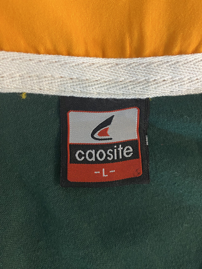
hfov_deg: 54.9
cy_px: 134
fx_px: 195
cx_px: 101
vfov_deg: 69.4
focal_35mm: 25
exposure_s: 1/25
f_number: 1.8
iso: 500
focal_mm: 4.25
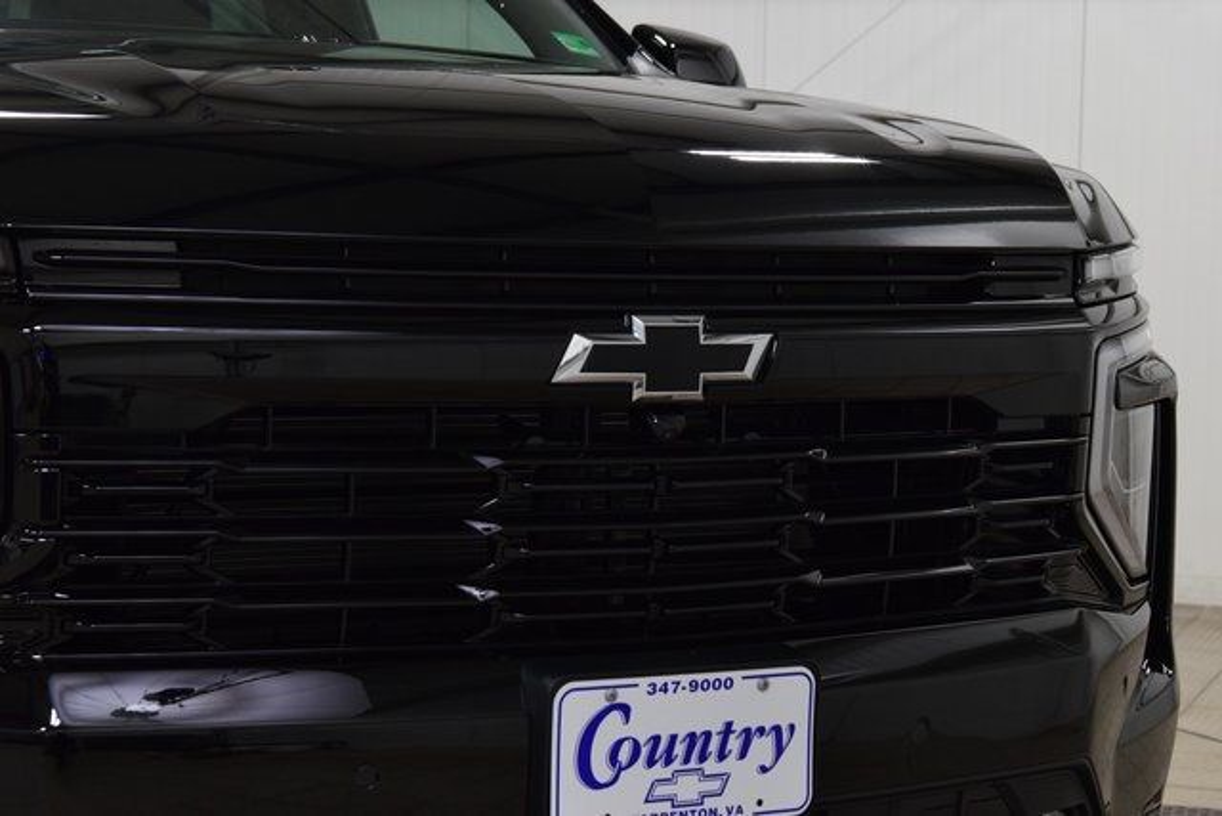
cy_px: 408
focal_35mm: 78
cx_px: 611
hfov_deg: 26.0
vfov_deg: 17.5
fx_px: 2648
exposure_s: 1/60
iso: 1600
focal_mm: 52
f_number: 6.3
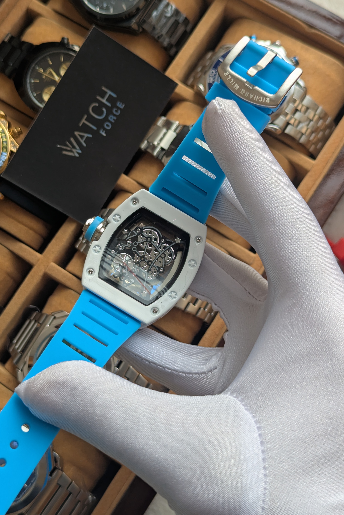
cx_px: 146
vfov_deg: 38.9
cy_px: 259
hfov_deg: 26.5
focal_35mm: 51
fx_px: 731
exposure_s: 1/362
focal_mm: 6.81
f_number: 1.85
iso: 42
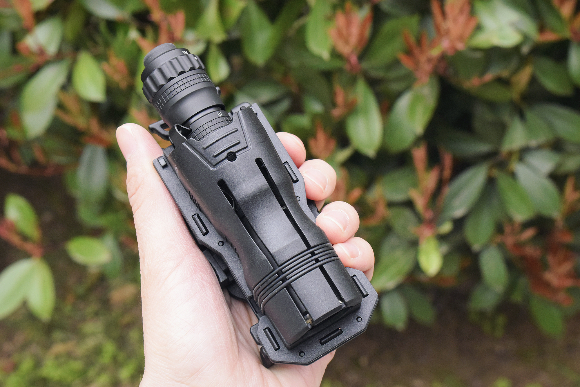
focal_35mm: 82
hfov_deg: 24.6
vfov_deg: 16.6
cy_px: 194
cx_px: 290
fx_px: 1329
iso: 3200
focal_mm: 55
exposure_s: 1/500
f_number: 11
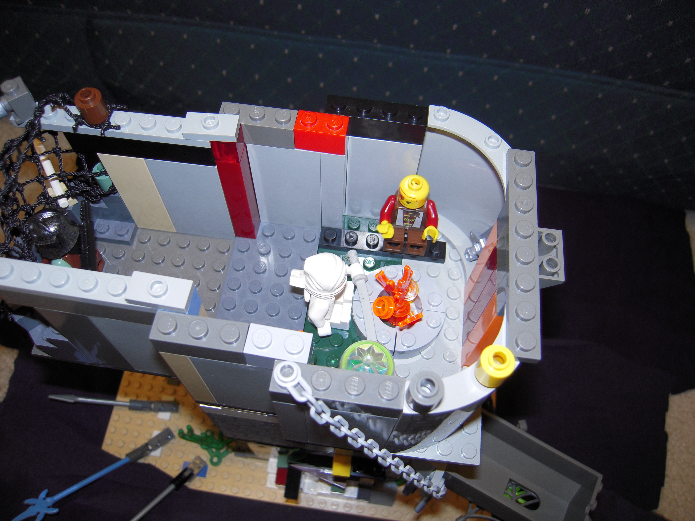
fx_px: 562
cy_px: 260
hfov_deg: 63.4
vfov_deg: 49.7
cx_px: 348
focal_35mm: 28
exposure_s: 1/20
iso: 100
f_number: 2.7
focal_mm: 5
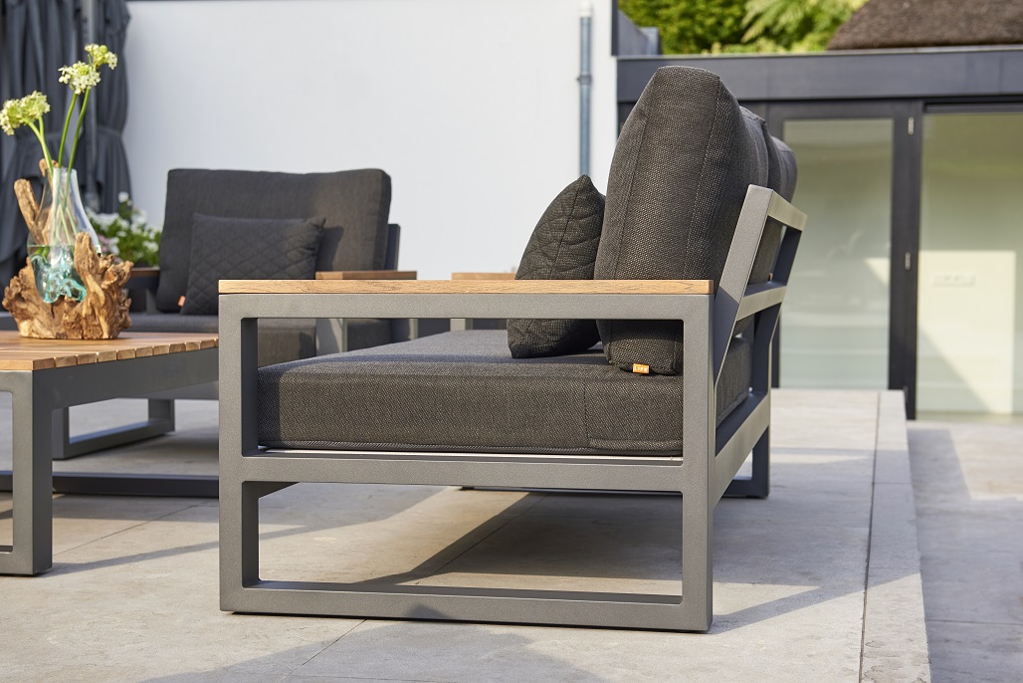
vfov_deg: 21.9
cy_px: 342
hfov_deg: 32.4
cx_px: 512
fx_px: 1762
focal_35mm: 62
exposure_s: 1/250
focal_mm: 62
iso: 125
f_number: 5
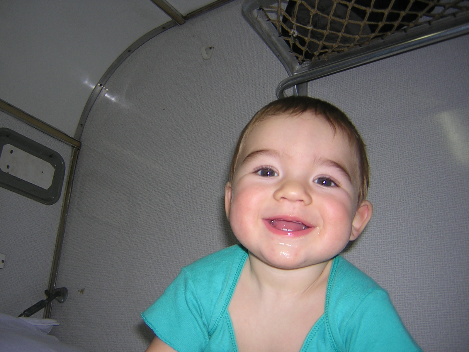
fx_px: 488
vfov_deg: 39.7
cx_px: 234
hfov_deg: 51.4
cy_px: 176
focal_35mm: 36
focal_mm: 4.7
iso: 100
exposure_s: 1/60.1
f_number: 2.6
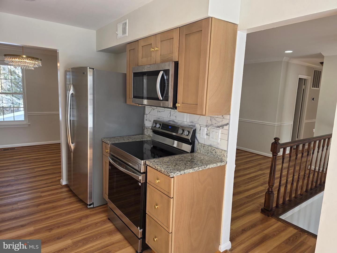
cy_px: 126
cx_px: 168
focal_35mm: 23
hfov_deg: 73.9
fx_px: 224
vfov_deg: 58.9
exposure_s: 1/120
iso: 25
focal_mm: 6.3
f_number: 1.7
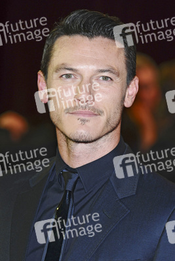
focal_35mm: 218
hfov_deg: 6.3
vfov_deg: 9.5
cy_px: 130
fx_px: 1584
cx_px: 88
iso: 320
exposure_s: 1/200
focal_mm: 145
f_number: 4.5
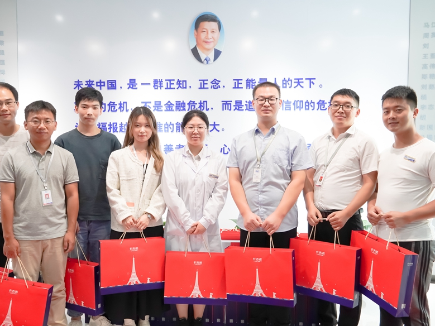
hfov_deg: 59.9
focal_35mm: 30
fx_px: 377
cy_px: 166
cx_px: 207
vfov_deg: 46.8
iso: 500
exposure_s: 1/30
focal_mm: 18
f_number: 3.5
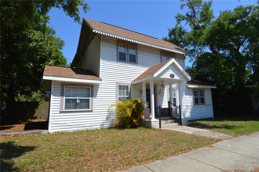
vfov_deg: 67.3
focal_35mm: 18
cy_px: 86
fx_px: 129
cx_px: 130
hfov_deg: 90.1
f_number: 8
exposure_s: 1/250
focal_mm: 12
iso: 100
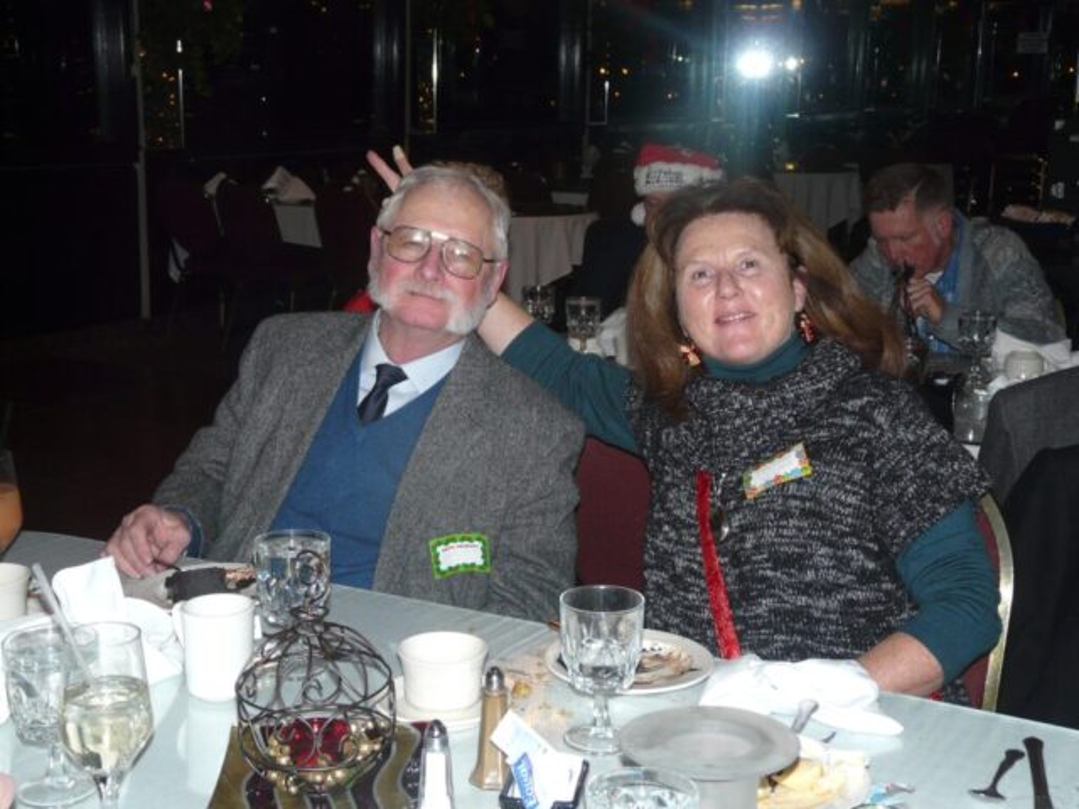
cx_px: 540
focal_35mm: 51
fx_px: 1590
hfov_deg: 37.5
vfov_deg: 28.6
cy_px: 404
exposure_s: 1/50
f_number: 3.2
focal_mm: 8.3
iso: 100
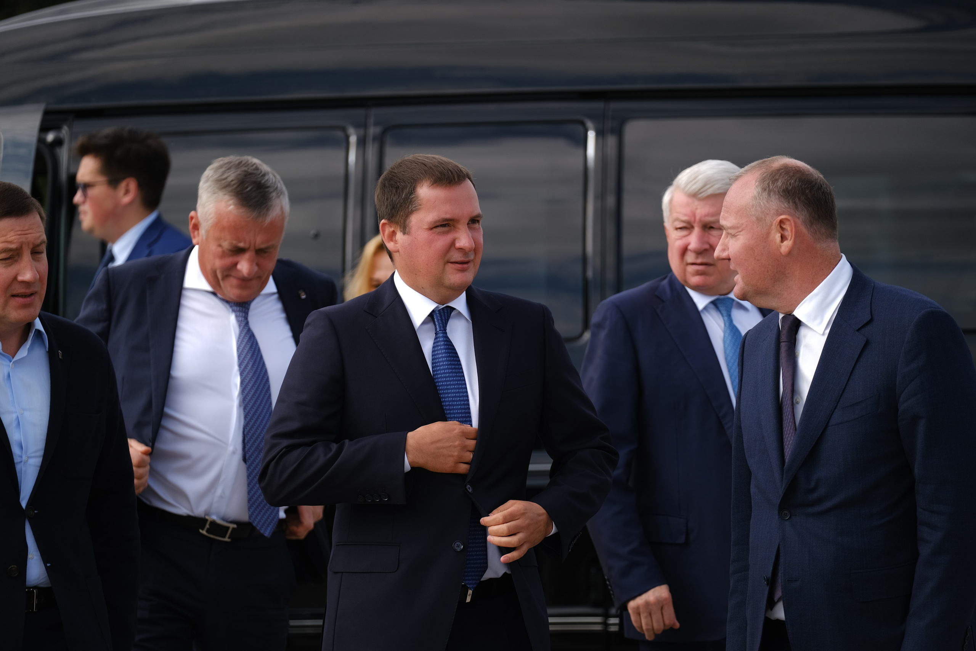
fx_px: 5693
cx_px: 488
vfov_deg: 6.5
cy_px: 326
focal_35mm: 210
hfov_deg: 9.8
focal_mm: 140
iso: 80
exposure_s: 1/680
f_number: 2.8
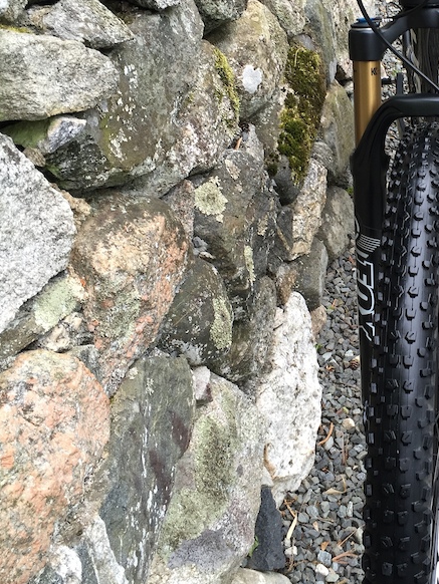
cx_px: 384
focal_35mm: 51
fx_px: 862
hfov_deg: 27.7
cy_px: 203
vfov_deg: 37.1
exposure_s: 1/60
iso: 32
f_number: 2.2
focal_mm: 4.15
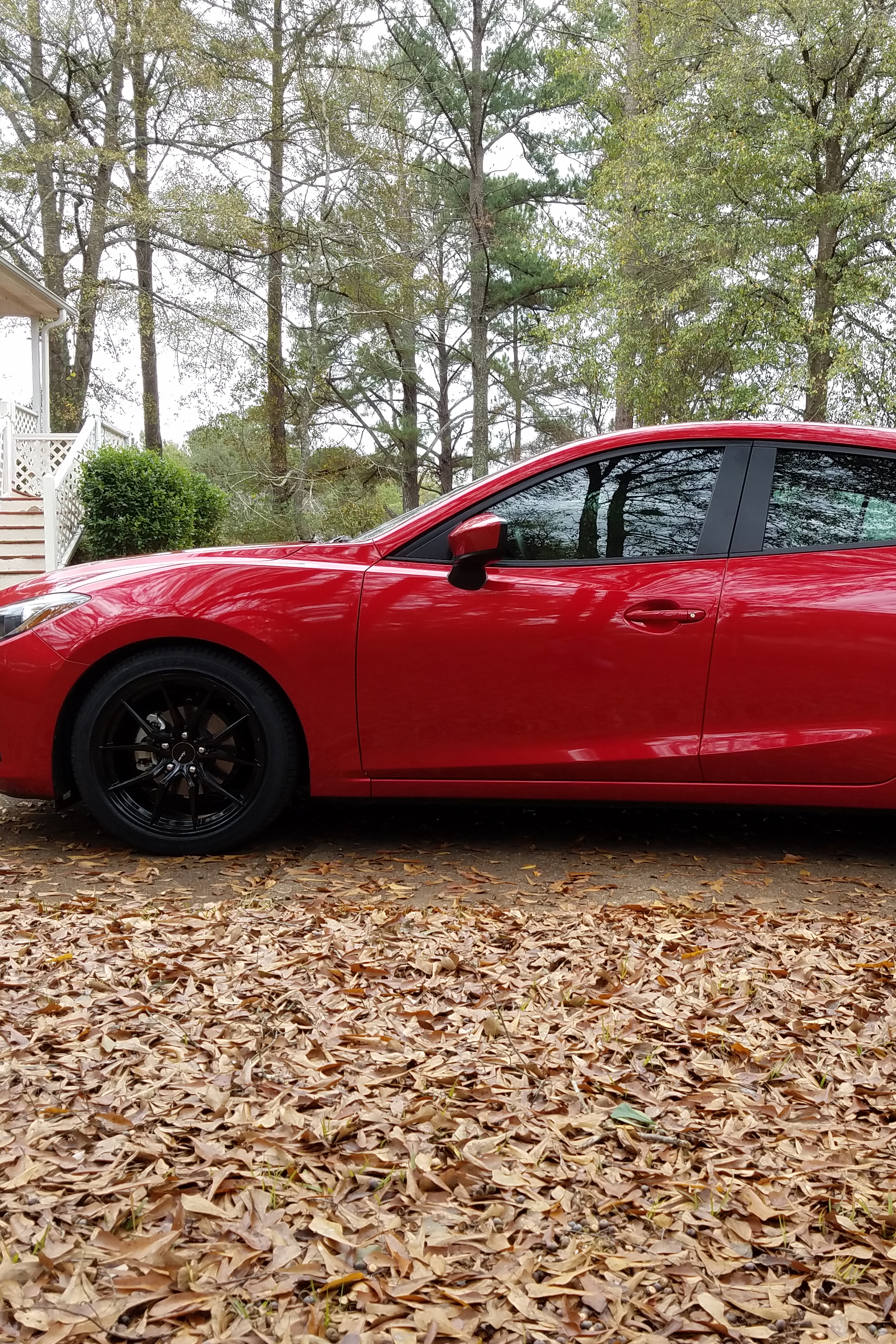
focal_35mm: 37
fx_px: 1381
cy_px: 682
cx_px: 603
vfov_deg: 51.9
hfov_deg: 35.6
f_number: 1.7
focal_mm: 4.2
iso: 50
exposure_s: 1/159
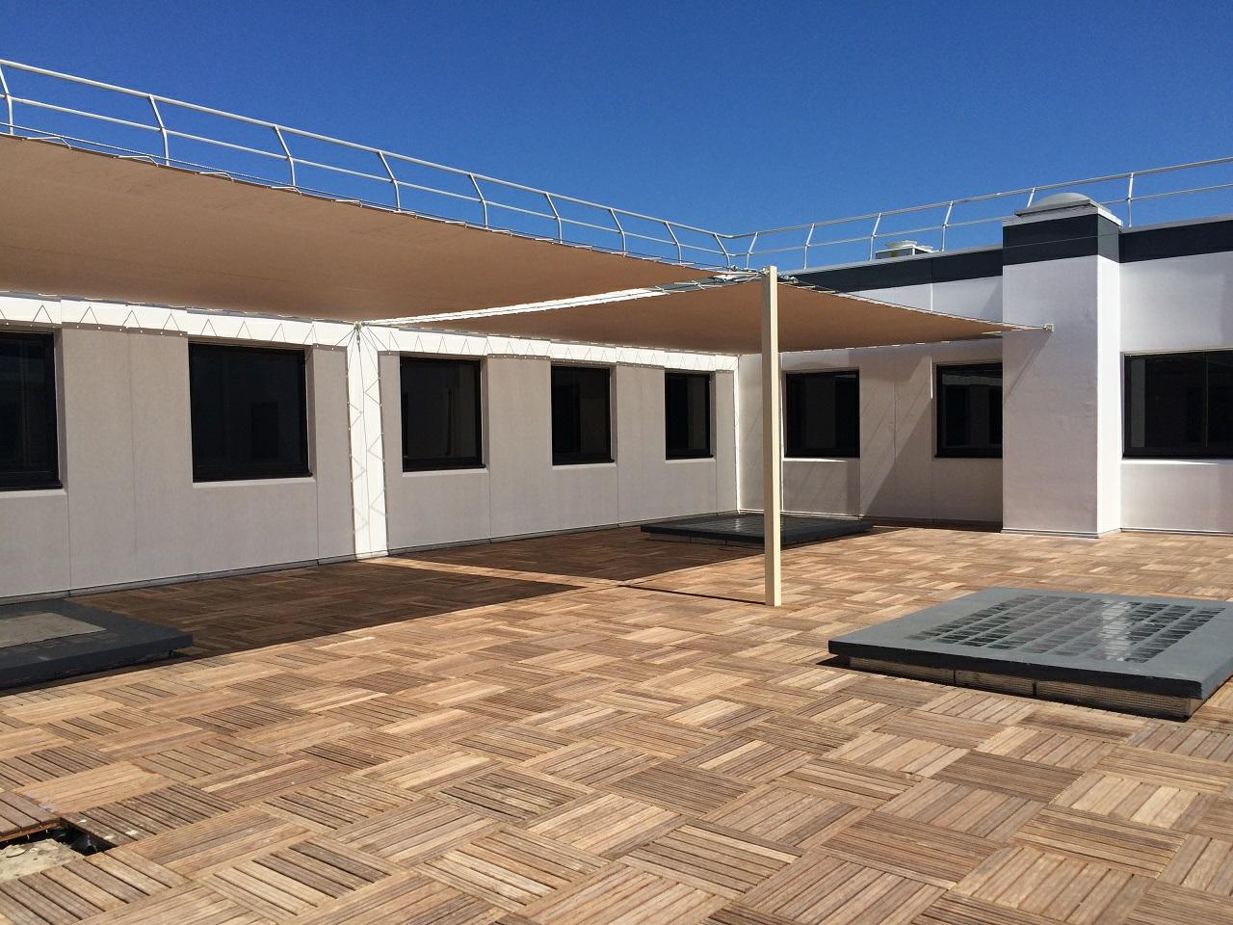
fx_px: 1033
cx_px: 616
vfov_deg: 48.2
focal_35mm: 29
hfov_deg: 61.7
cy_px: 462
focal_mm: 4.15
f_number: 2.2
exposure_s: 1/2933
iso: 32
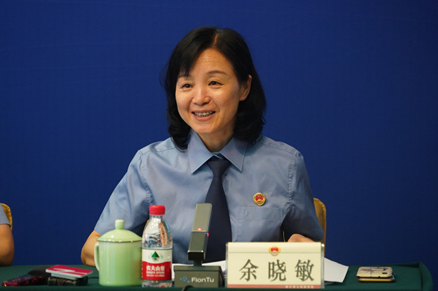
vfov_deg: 7.2
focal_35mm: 191
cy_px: 146
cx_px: 219
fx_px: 2322
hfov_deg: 10.8
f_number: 6.3
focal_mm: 191
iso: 6400
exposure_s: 1/200
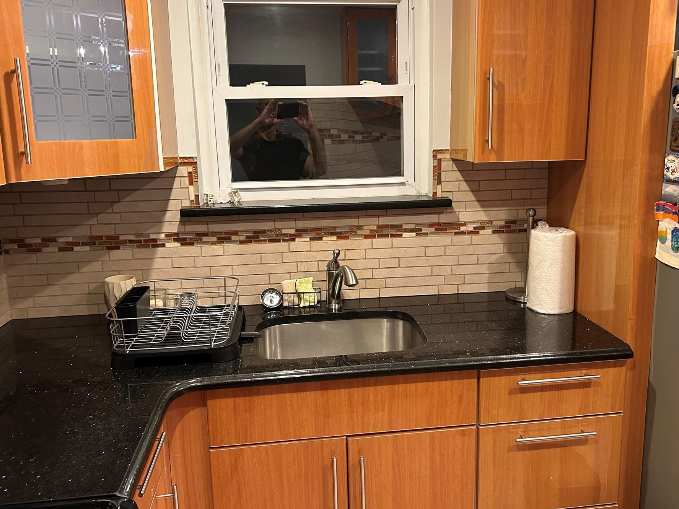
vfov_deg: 46.7
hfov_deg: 59.8
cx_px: 381
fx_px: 588
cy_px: 231
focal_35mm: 30
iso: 250
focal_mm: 5.7
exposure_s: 1/60
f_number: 1.5
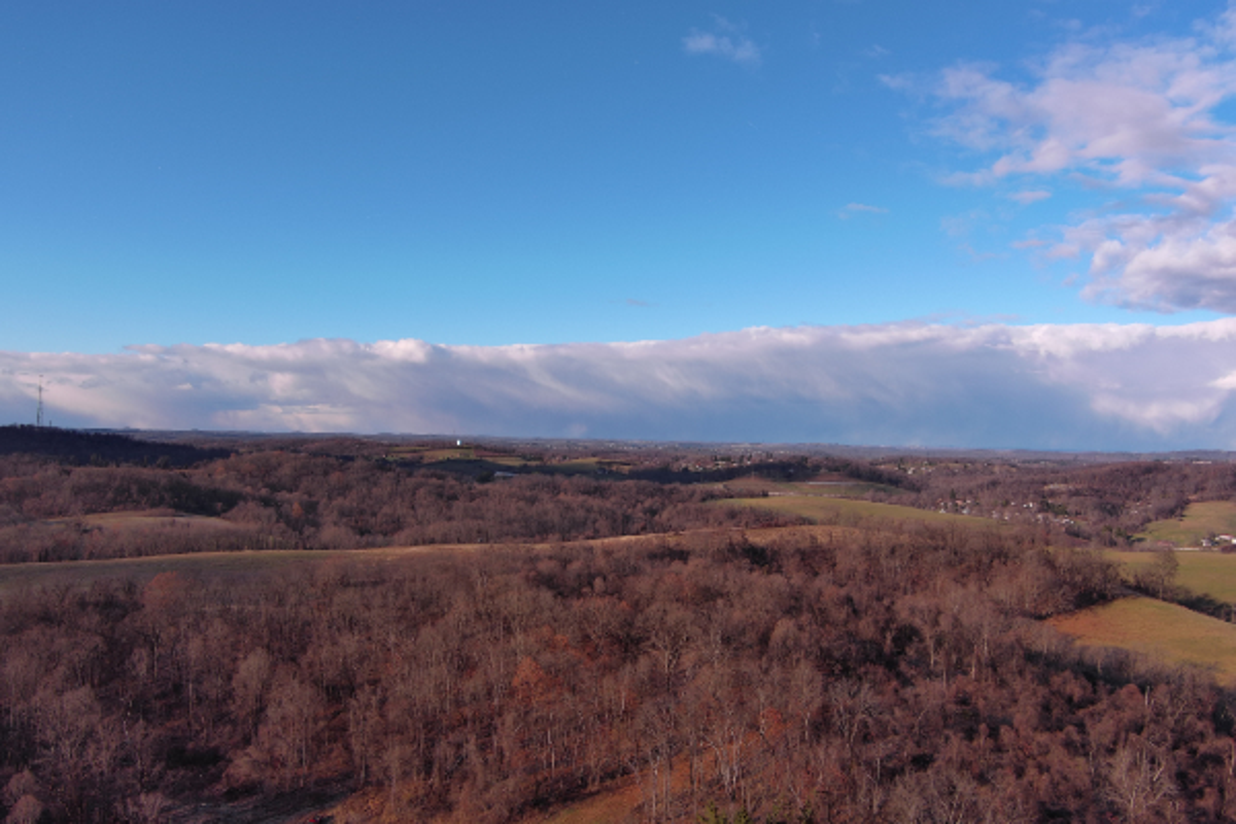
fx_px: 996
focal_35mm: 29
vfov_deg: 45.0
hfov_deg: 63.7
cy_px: 412
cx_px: 618
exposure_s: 1/1357
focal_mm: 10.6
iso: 100
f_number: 2.8
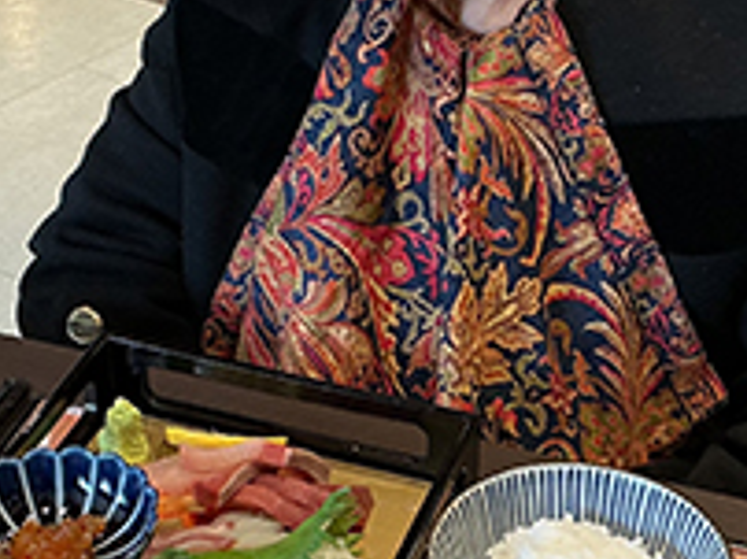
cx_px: 370
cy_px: 230
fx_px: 1983
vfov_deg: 16.0
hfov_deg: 21.3
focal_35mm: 92
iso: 50
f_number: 1.8
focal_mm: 3
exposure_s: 1/60
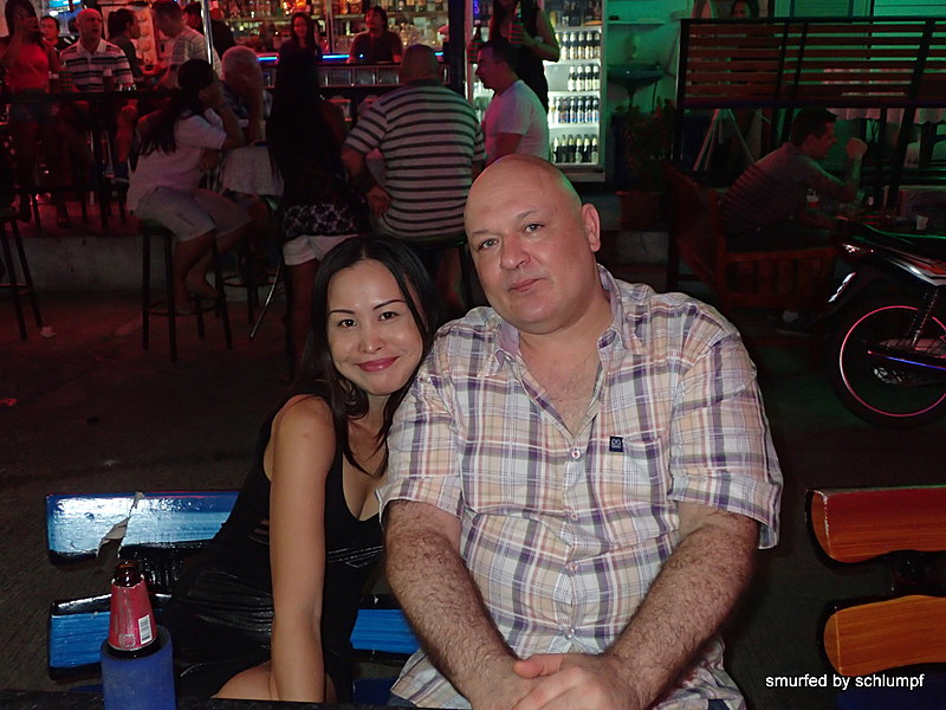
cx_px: 473
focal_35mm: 38
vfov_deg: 37.7
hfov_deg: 49.0
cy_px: 355
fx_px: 1038
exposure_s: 1/40
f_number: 2.7
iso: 640
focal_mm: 6.86
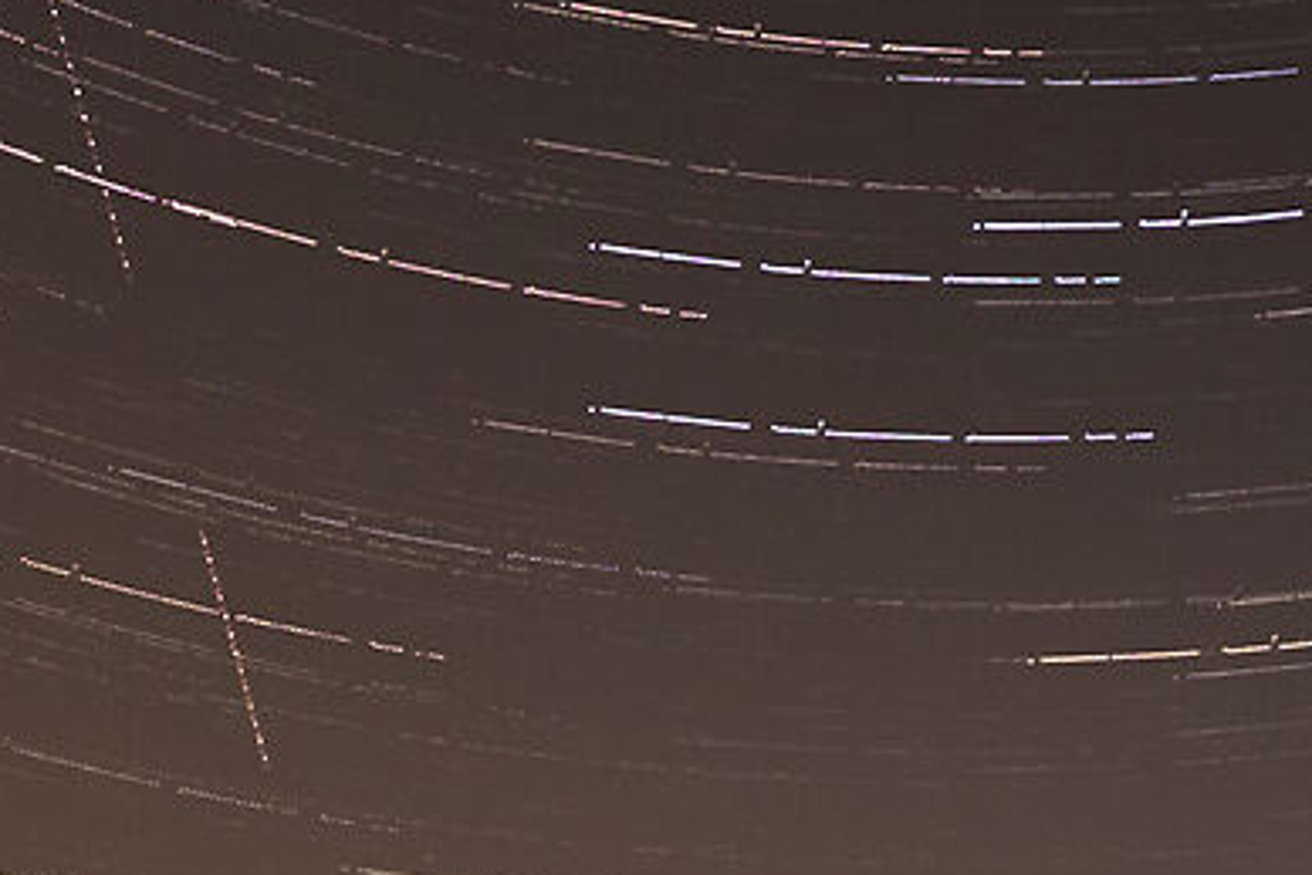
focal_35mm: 173
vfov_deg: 7.7
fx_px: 6307
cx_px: 2337
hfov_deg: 11.1
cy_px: -699
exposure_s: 15
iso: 500
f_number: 2.8
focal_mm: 18.8
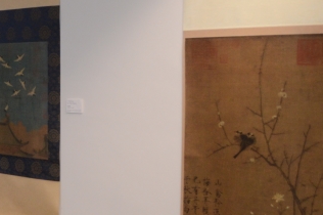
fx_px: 690
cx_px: -82
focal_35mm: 77
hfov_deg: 23.6
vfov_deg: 17.7
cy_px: 110
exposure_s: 1/80
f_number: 4.5
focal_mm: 18
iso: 800
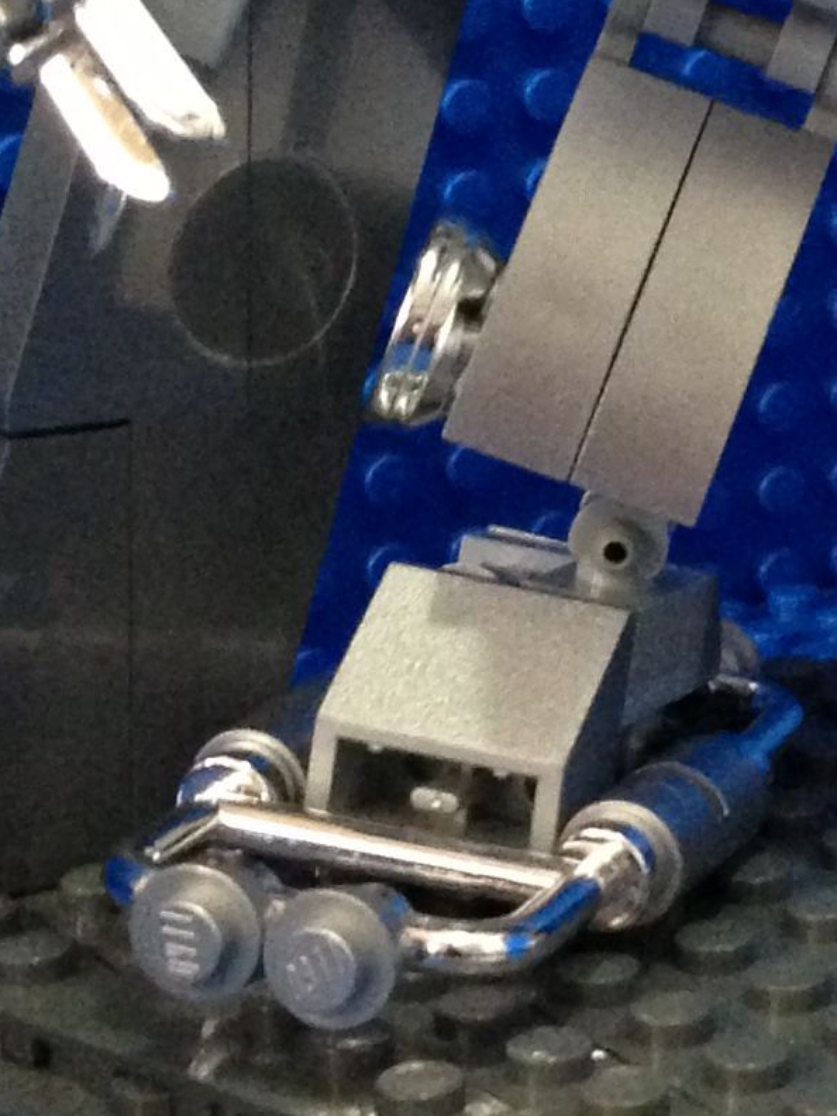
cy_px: 176
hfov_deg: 10.5
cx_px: 1233
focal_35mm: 136
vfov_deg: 14.4
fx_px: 4385
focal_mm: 4.13
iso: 400
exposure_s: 1/15
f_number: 2.4
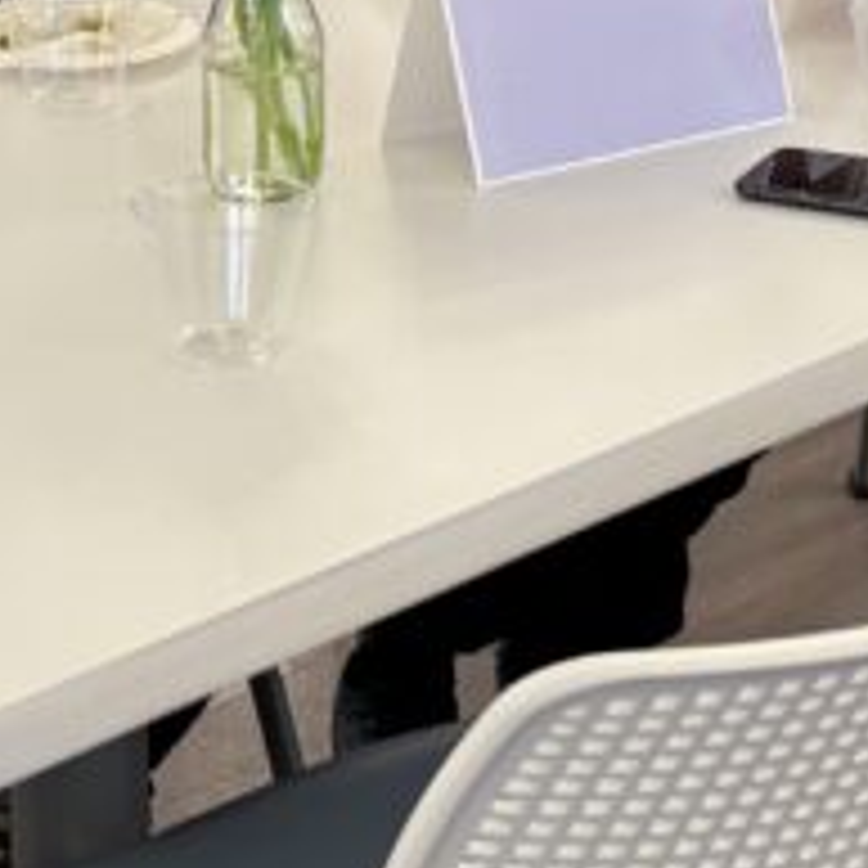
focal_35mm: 122
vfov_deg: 14.2
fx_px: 3461
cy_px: 175
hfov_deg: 14.2
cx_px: 135
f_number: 1.6
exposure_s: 1/120
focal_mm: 5.96
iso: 125
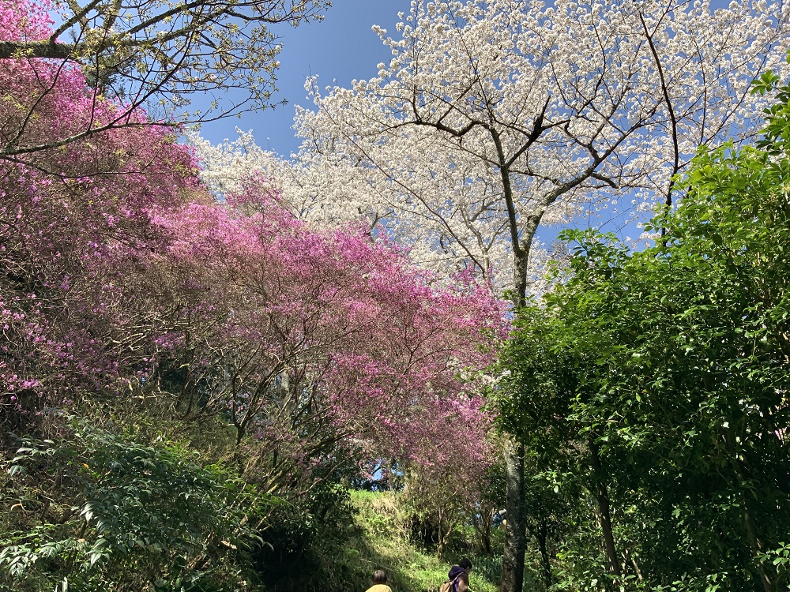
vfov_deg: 48.2
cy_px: 296
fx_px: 662
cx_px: 395
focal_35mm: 29
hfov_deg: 61.7
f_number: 1.8
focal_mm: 3
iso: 16
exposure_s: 1/1076
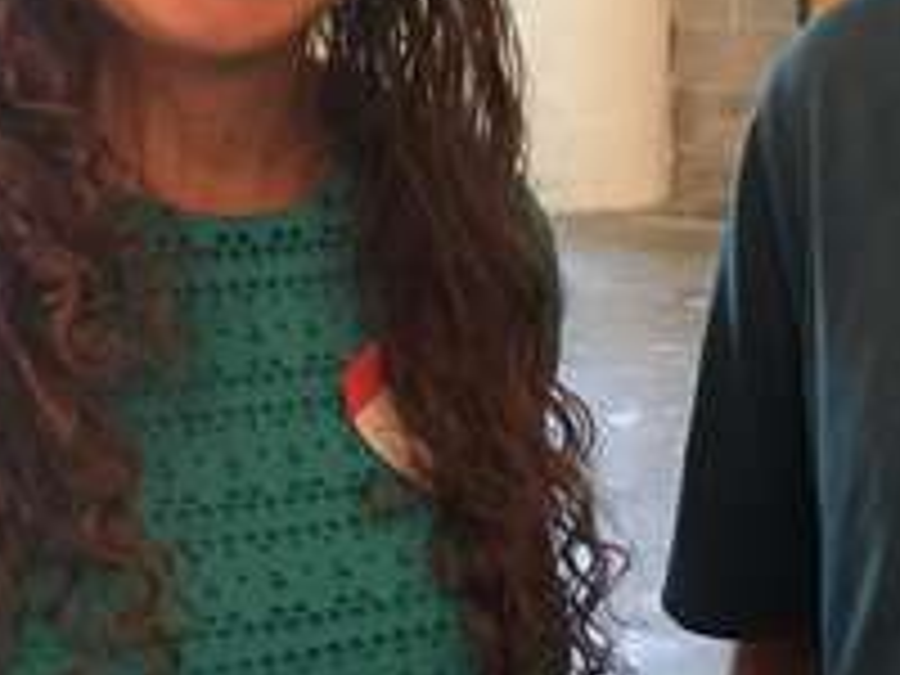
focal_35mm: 116
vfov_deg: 12.8
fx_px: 3016
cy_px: 306
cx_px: 720
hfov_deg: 16.8
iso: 50
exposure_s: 1/4
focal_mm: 4.15
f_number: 2.2
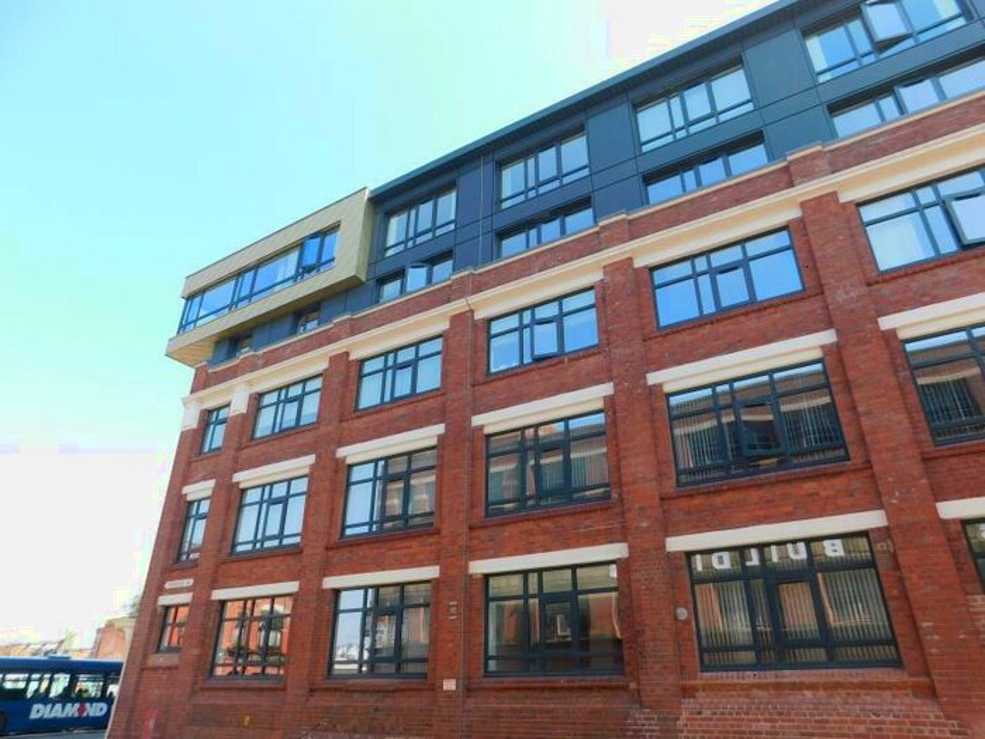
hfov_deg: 73.9
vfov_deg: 58.9
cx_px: 492
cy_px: 370
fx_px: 654
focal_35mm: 23
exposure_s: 1/400
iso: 125
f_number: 3
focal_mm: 4
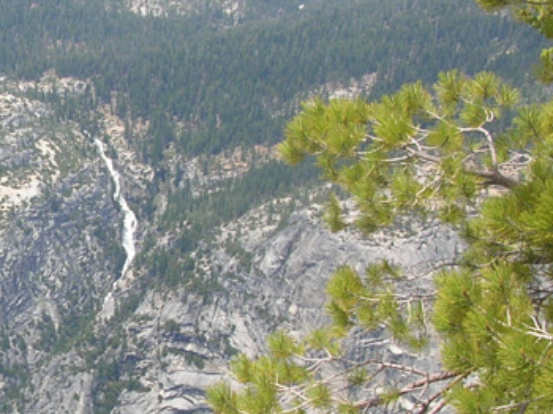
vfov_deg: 18.4
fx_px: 1277
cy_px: 257
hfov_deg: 23.4
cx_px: -3
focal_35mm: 80
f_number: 5.6
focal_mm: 5.8
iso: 50
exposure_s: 1/166
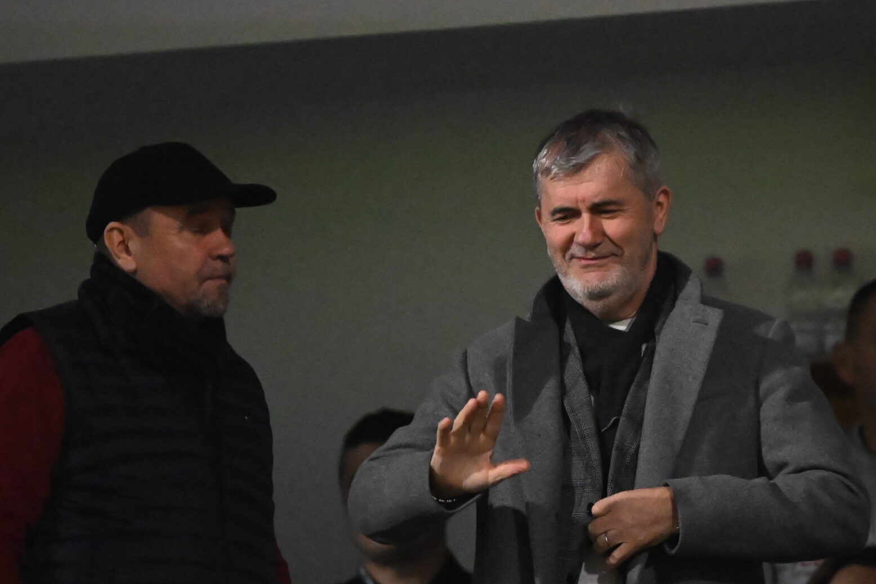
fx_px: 8007
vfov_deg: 4.2
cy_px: 242
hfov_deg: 6.3
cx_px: 558
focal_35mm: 329
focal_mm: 200
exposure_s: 1/640
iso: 10000
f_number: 2.8
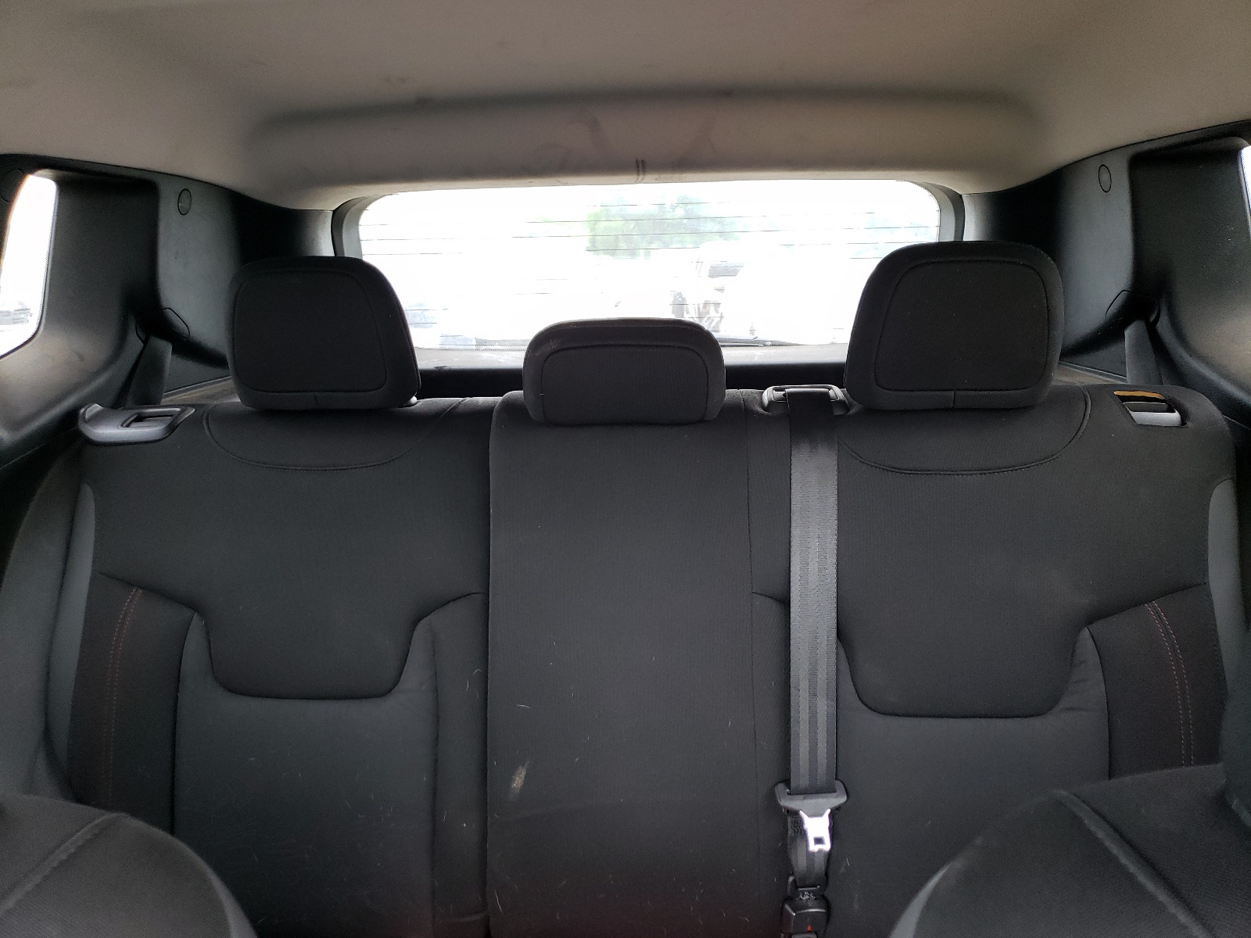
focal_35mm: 26
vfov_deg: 53.1
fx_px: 940
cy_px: 469
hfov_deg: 67.3
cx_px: 626
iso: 108
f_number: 1.5
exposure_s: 1/60.2
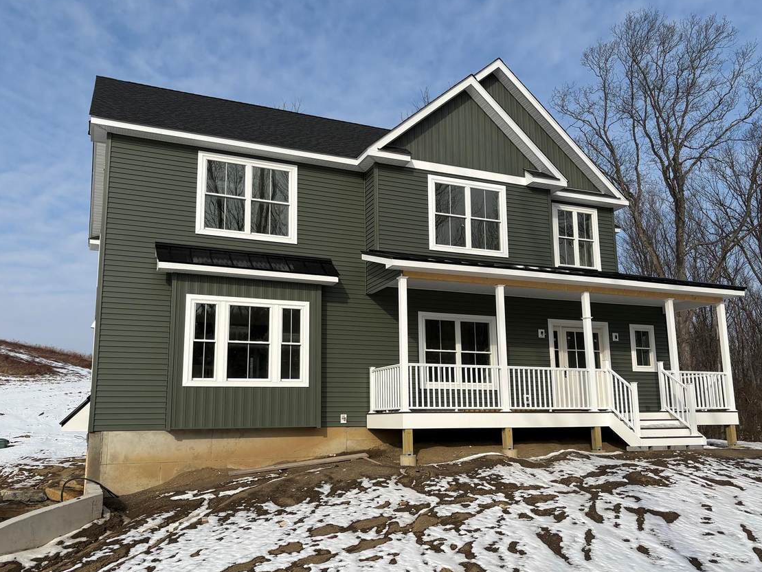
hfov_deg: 60.0
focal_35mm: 30
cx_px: 382
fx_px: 660
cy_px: 311
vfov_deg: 46.8
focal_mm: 5.96
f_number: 1.6
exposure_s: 1/5348
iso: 50
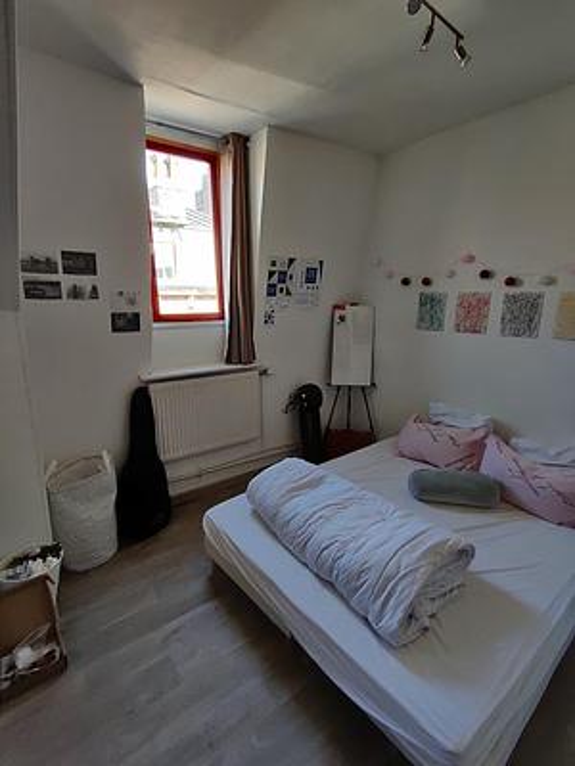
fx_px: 288
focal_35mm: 13
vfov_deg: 106.2
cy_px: 383
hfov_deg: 89.9
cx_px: 288
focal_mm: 2.25
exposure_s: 1/40
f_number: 2.2
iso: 400
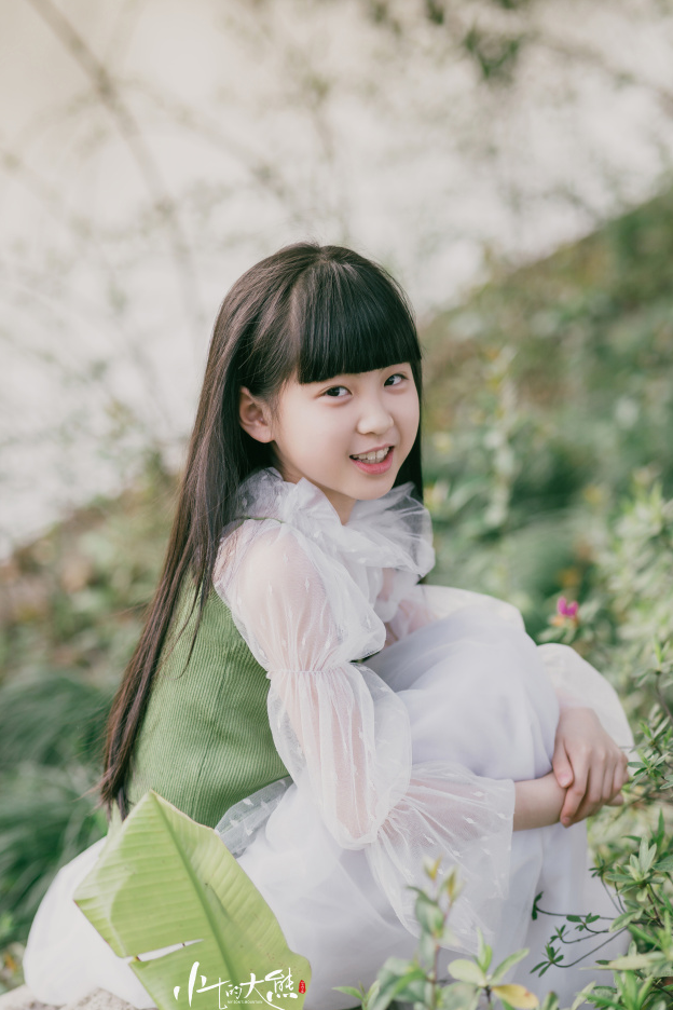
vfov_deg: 18.7
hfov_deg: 12.6
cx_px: 333
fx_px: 3056
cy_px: 589
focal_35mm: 109
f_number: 1.8
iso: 100
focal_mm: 85
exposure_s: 1/800
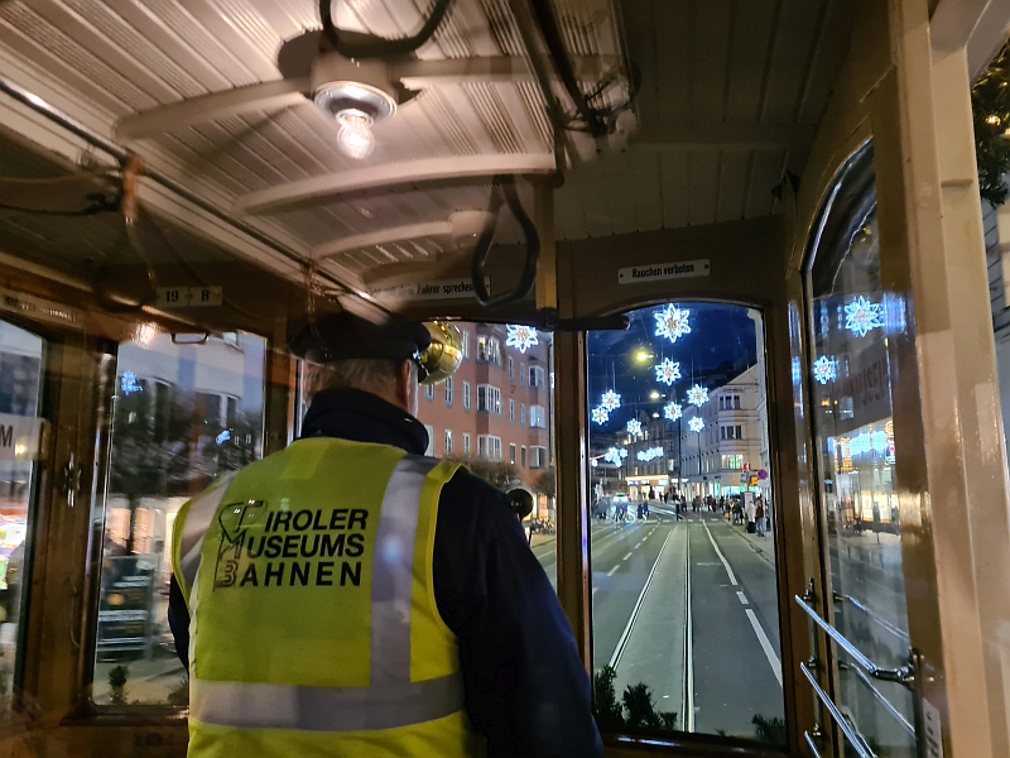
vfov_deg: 53.1
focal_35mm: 26
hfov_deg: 67.3
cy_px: 379
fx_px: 759
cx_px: 505
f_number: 1.8
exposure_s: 1/25
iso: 640
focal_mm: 5.4
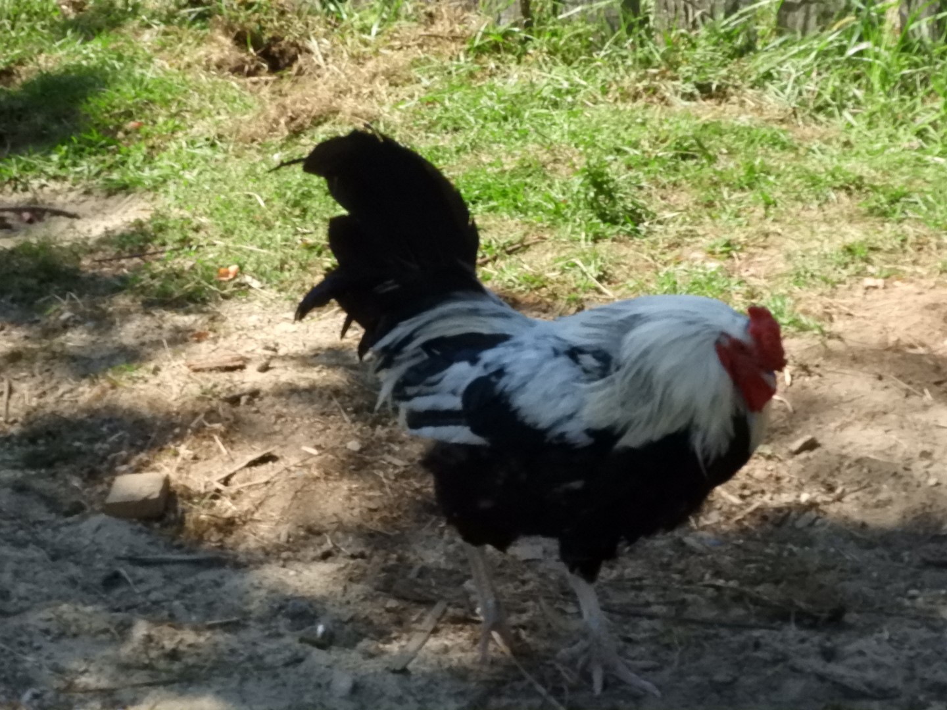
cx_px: 474
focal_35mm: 115
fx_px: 3146
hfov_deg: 17.1
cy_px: 355
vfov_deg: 12.9
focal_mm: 20.6
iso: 1600
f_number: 7.1
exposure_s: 1/2000
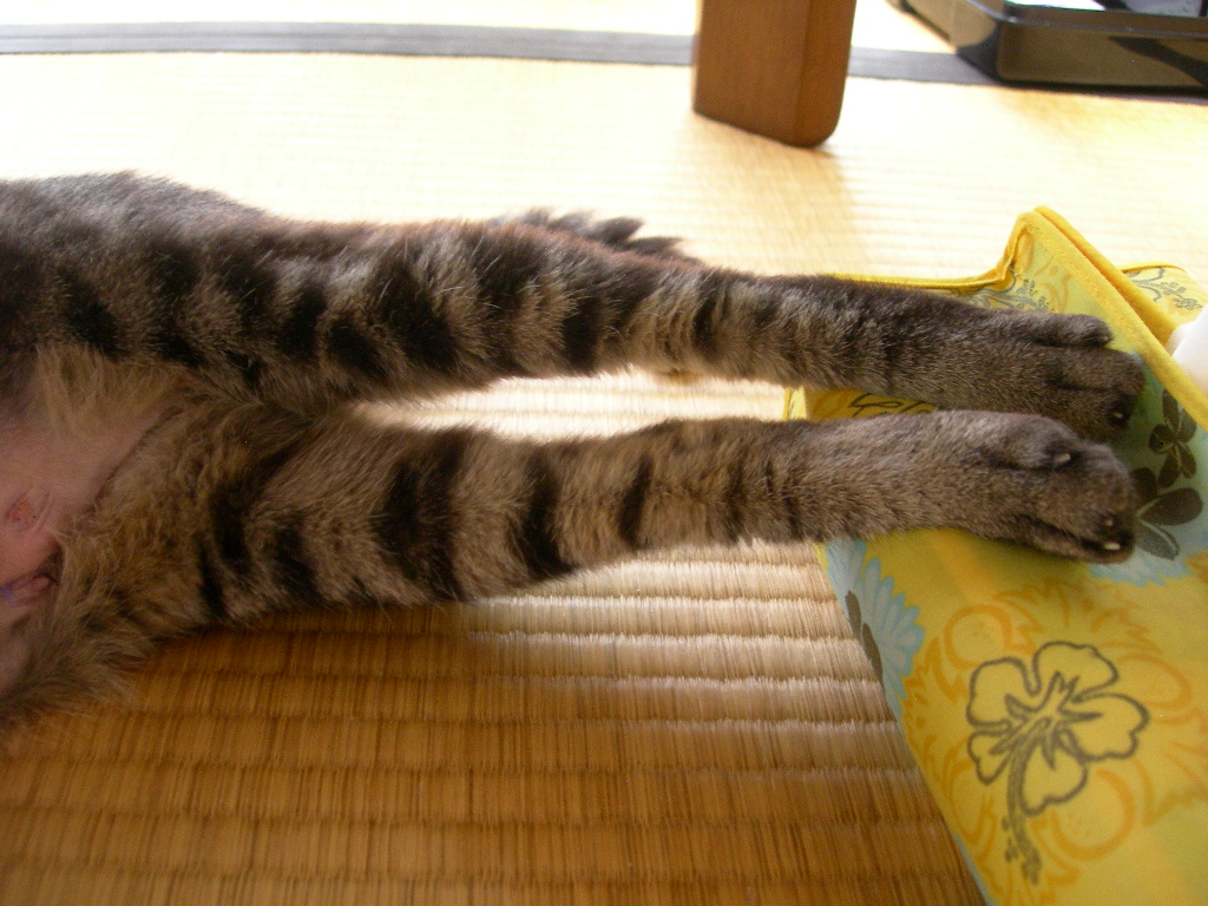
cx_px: 604
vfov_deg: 37.7
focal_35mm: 38
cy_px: 453
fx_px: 1326
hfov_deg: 49.0
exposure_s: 1/1.4
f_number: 2.8
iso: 200
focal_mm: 7.8
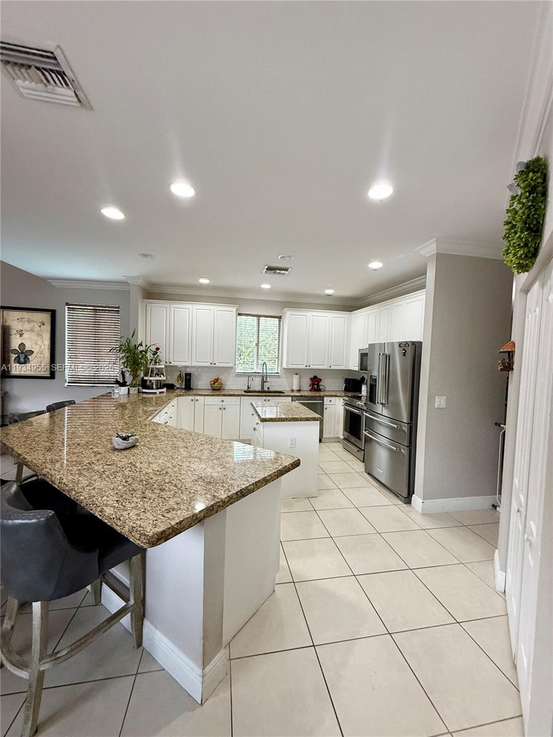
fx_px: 298
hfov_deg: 85.7
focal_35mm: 14
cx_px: 276
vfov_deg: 102.1
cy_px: 368
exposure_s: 1/120
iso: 320
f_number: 2.2
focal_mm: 2.22
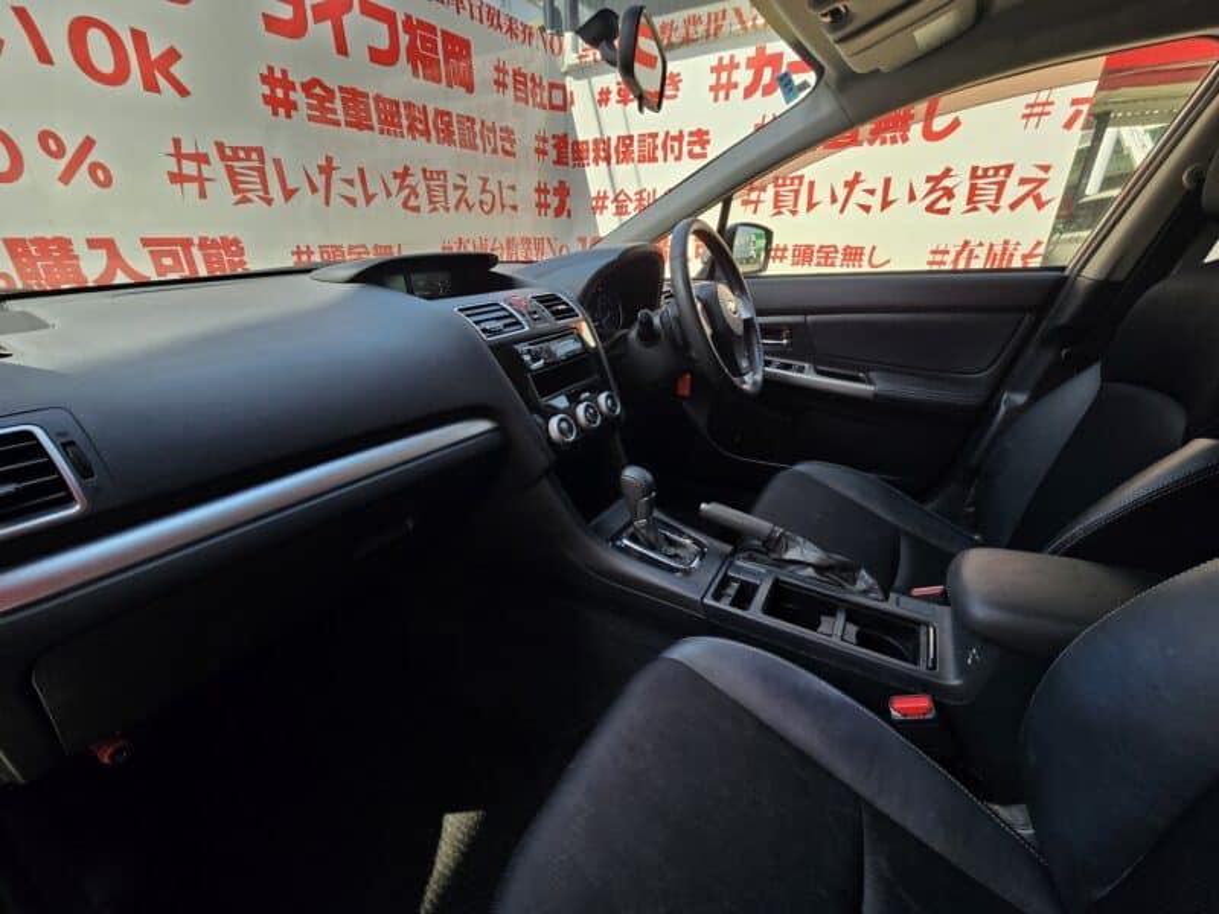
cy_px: 457
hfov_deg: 106.2
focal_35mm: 13
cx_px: 610
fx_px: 458
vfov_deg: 89.9
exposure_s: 1/346
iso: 50
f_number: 2.2
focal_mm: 2.2
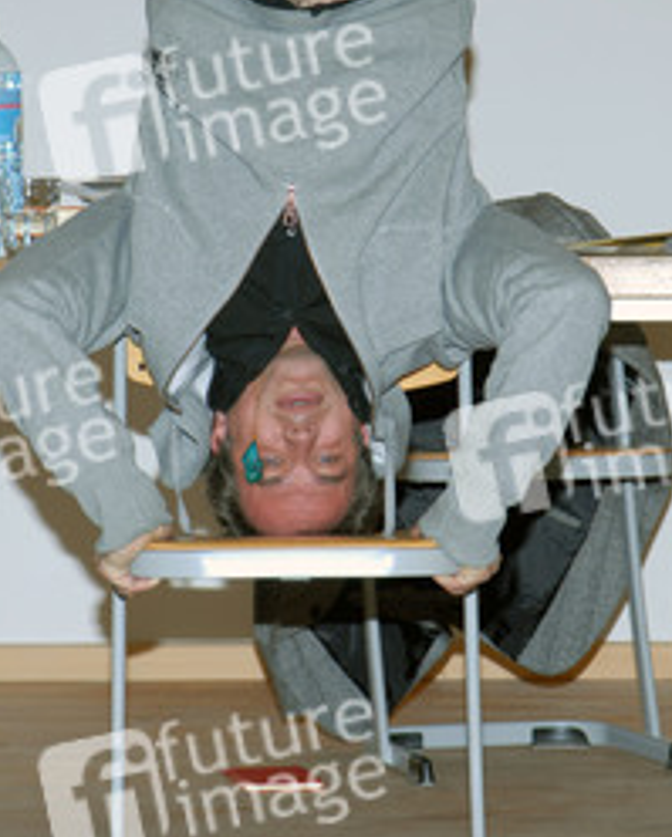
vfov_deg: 8.9
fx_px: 5354
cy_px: 273
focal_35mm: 216
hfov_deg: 7.2
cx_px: 314
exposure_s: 1/160
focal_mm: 95
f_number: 8
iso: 320
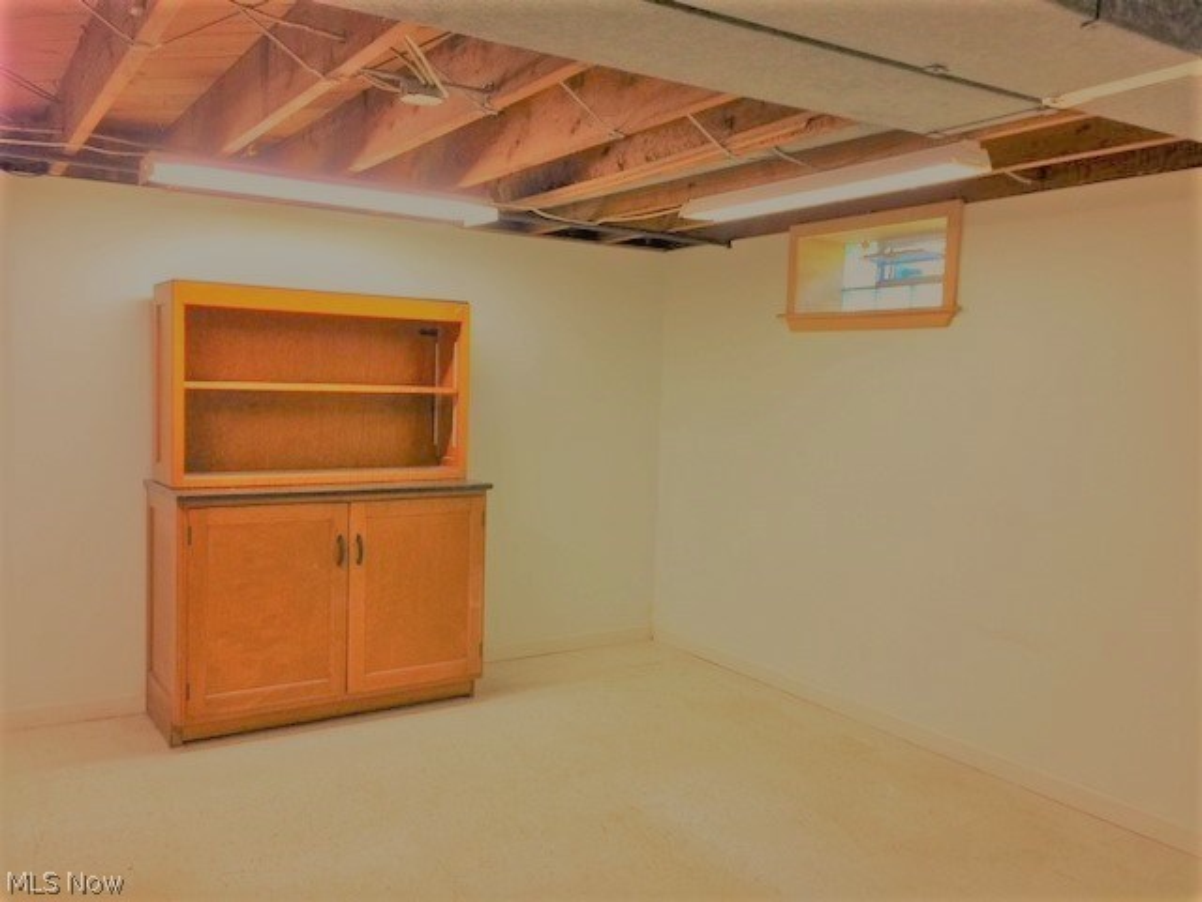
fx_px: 1007
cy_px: 451
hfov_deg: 61.7
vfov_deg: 48.2
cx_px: 601
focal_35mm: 29
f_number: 2.2
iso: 40
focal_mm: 4.15
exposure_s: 1/15
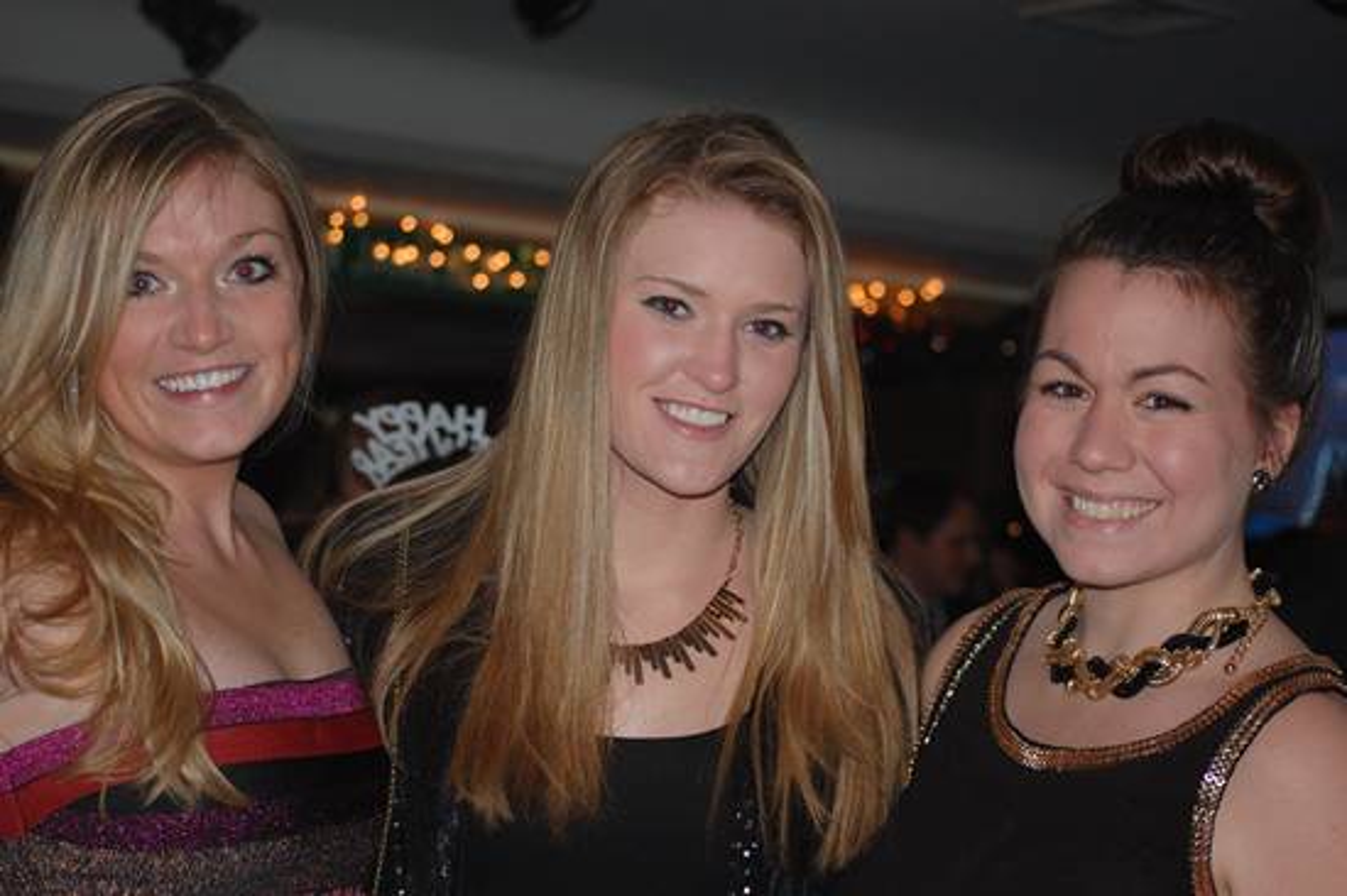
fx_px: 3085
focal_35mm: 82
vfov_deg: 16.5
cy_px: 448
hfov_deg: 24.6
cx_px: 674
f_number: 4
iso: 400
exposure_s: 1/60
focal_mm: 55
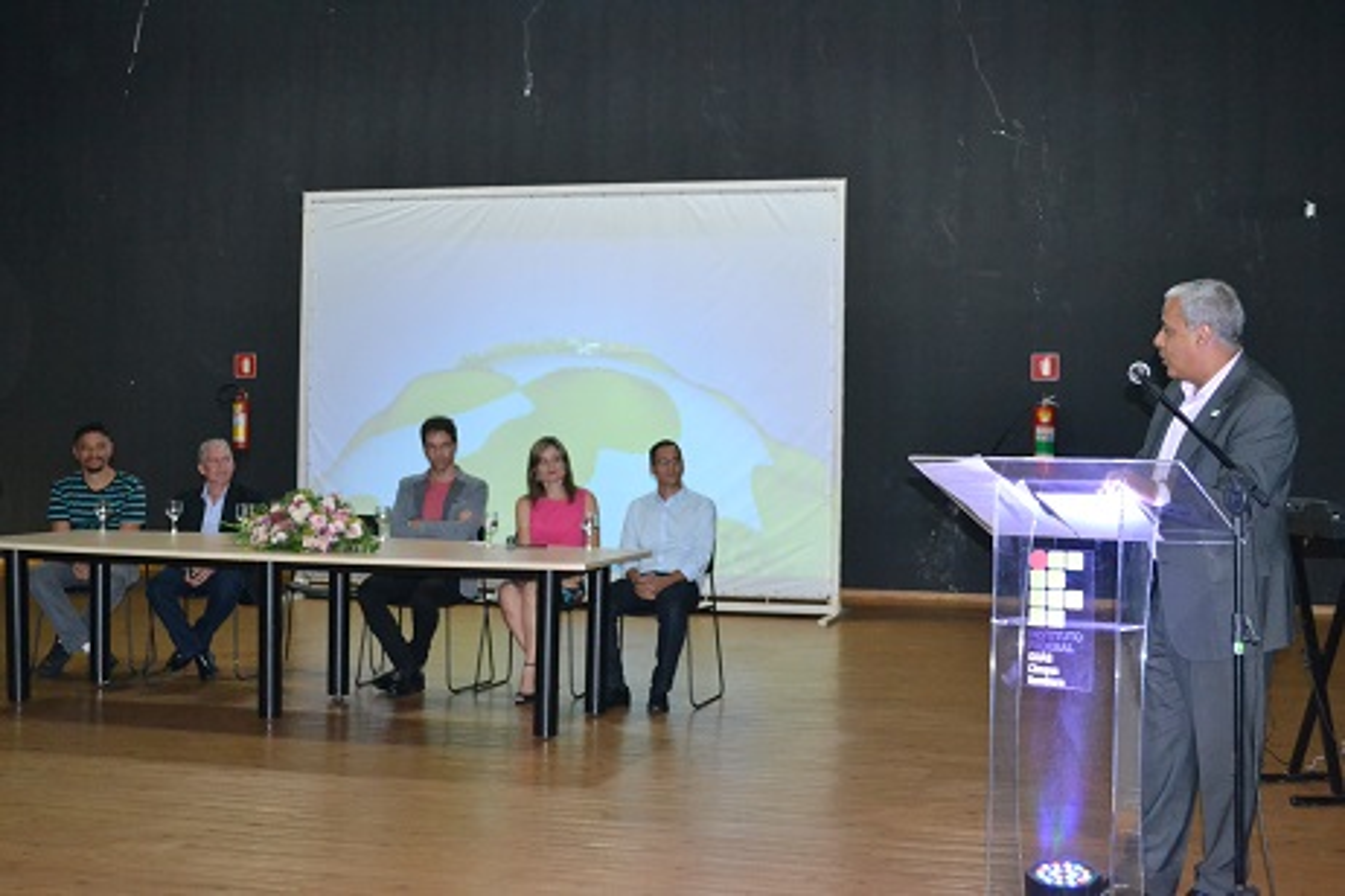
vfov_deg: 28.1
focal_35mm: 48
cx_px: 672
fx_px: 1793
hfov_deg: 41.1
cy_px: 448
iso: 3200
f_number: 4.8
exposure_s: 1/60
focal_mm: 32
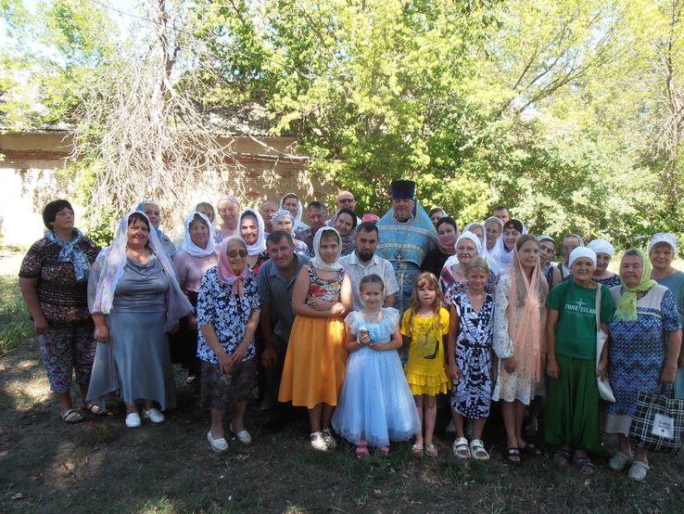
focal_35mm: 26
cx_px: 362
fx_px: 514
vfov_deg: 53.0
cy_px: 276
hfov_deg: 67.2
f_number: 3
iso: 80
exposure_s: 1/160
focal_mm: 4.2
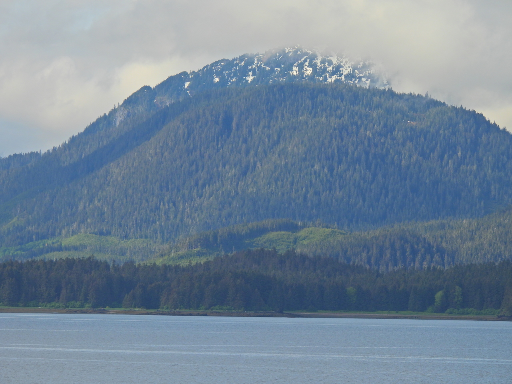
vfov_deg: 5.0
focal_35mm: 300
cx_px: 256
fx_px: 4437
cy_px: 192
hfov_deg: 6.6
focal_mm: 53.5
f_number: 5
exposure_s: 1/800
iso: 100
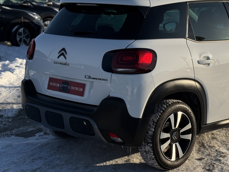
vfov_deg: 19.1
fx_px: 509
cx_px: 167
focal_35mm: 77
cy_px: 78
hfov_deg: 25.1
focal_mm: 6.76
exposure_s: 1/8772
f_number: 1.78
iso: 100
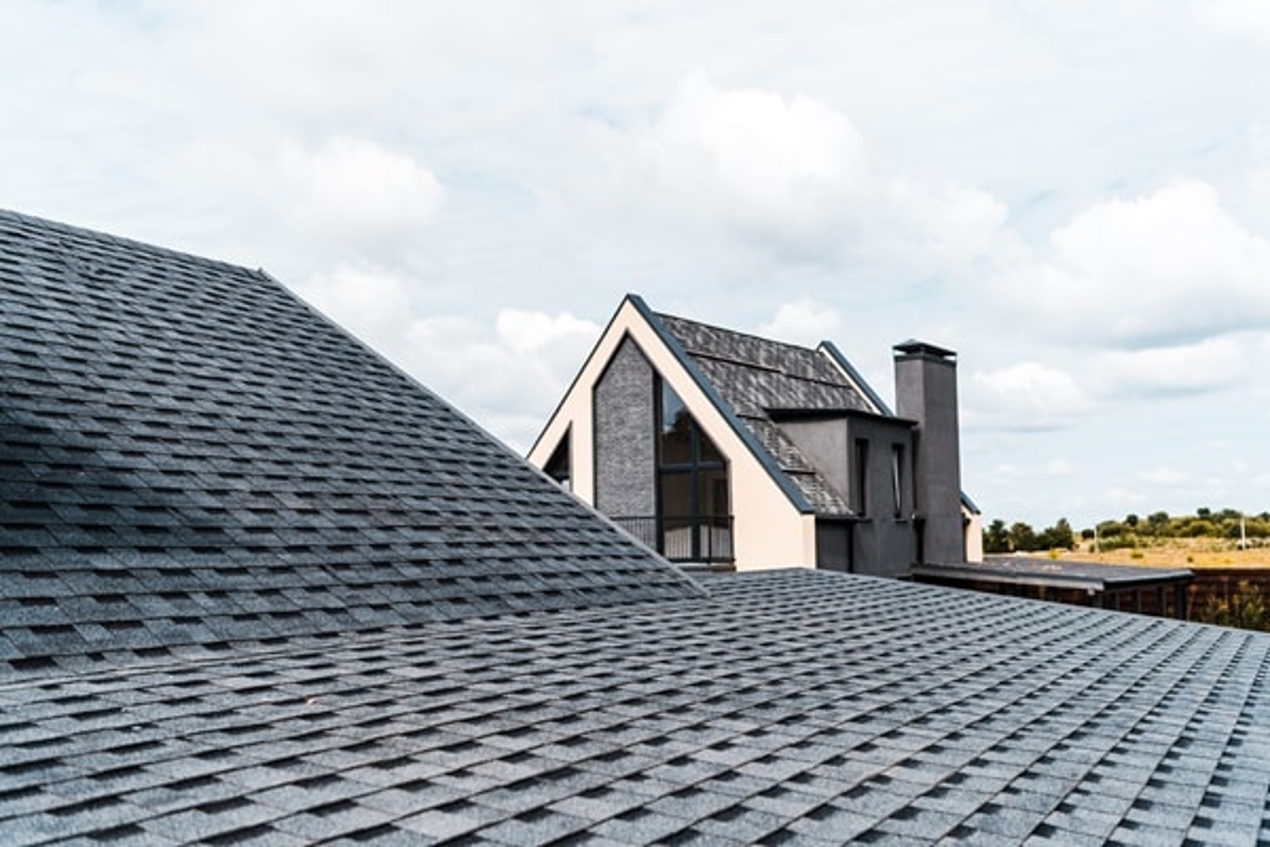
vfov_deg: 36.9
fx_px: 1270
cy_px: 424
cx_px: 635
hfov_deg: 53.1
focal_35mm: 36
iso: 100
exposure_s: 1/1600
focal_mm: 36
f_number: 3.5
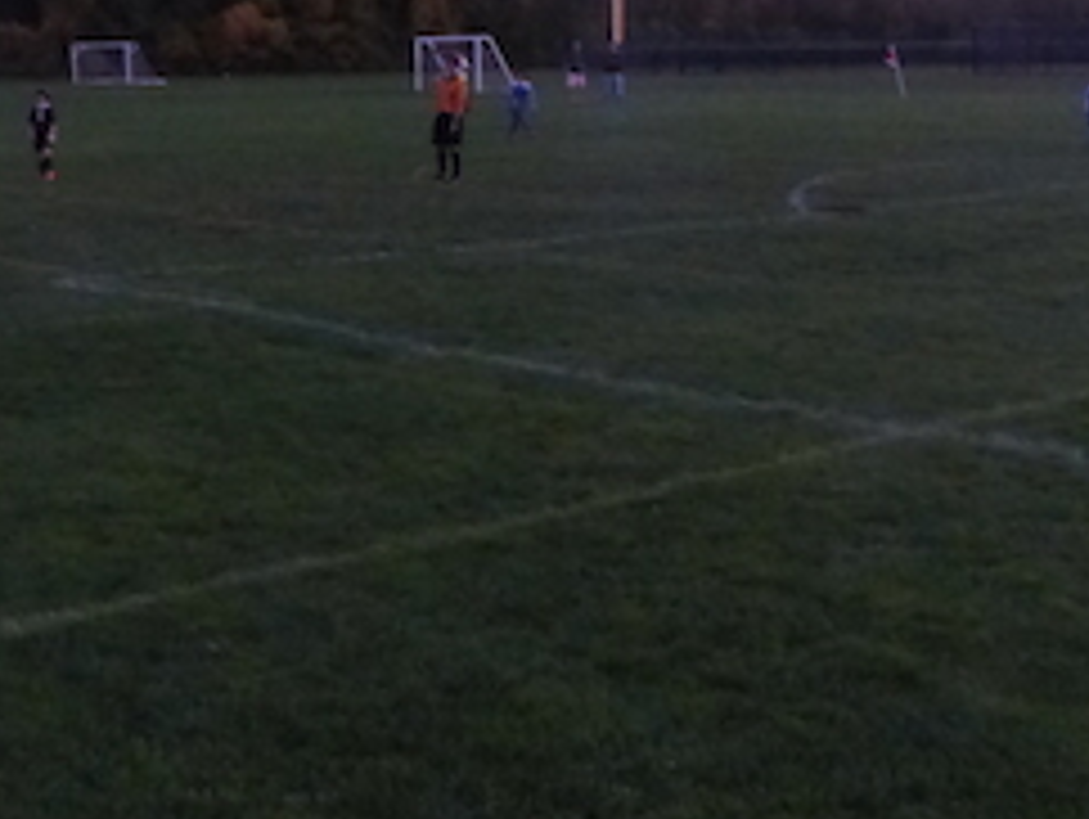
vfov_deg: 26.2
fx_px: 1732
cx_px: 457
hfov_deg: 34.8
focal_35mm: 55
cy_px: 194
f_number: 2.8
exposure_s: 1/15
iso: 800
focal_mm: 4.5
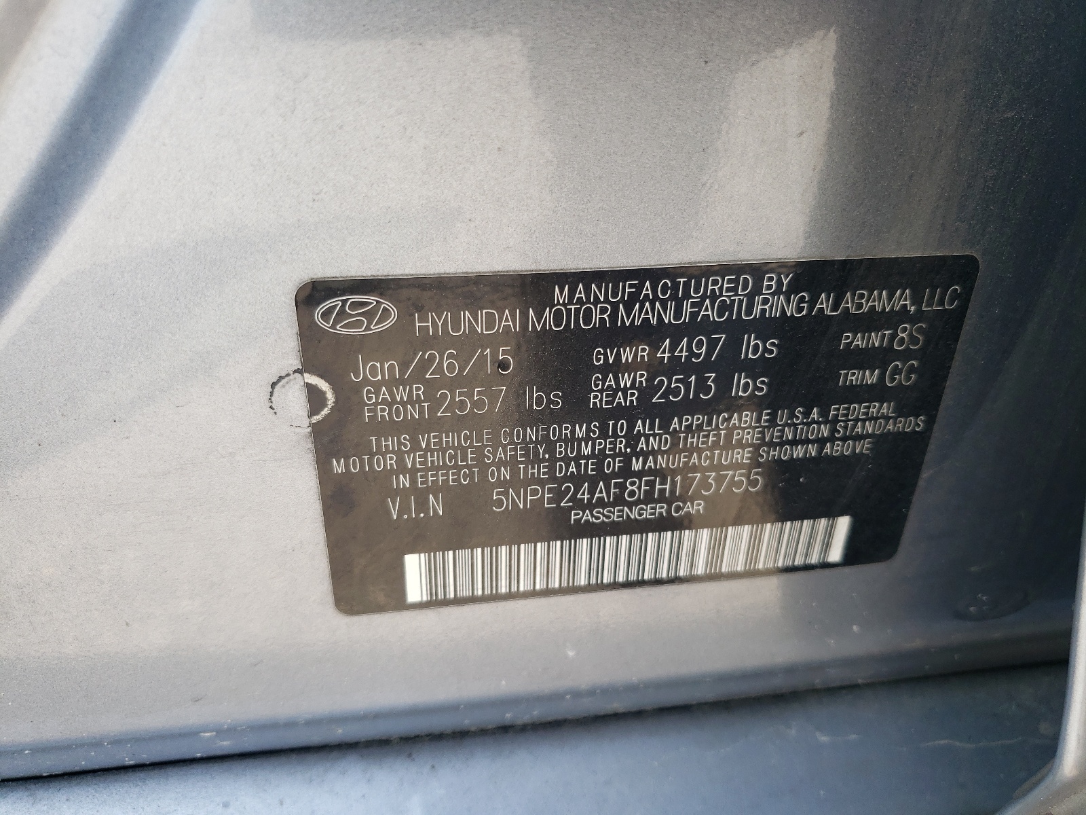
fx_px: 816
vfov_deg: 53.1
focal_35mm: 26
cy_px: 408
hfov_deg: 67.3
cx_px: 543
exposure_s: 1/357
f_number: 1.5
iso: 50
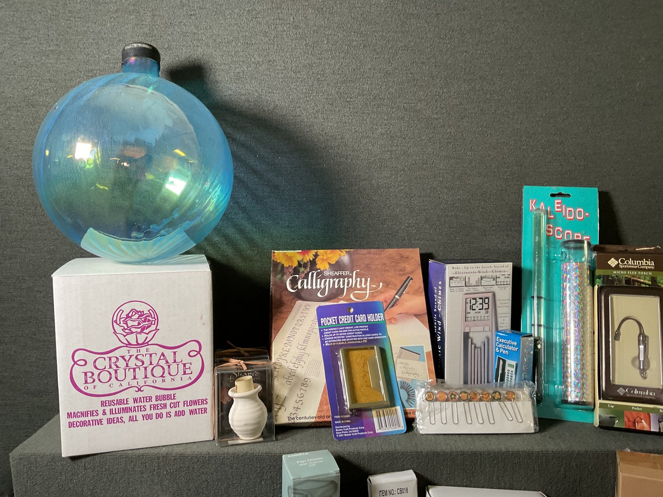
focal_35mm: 29
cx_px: 332
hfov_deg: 61.7
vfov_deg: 48.2
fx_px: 555
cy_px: 248
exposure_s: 1/60
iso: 100
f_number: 1.8
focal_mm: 3
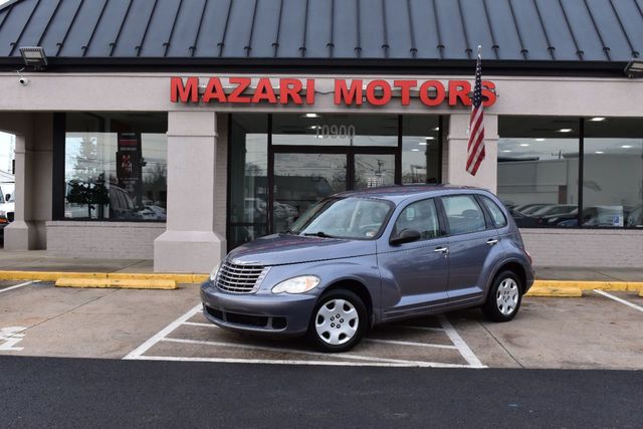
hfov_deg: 46.4
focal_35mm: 42
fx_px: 750
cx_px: 322
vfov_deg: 31.9
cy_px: 214
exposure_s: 1/320
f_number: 10
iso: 400
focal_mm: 28
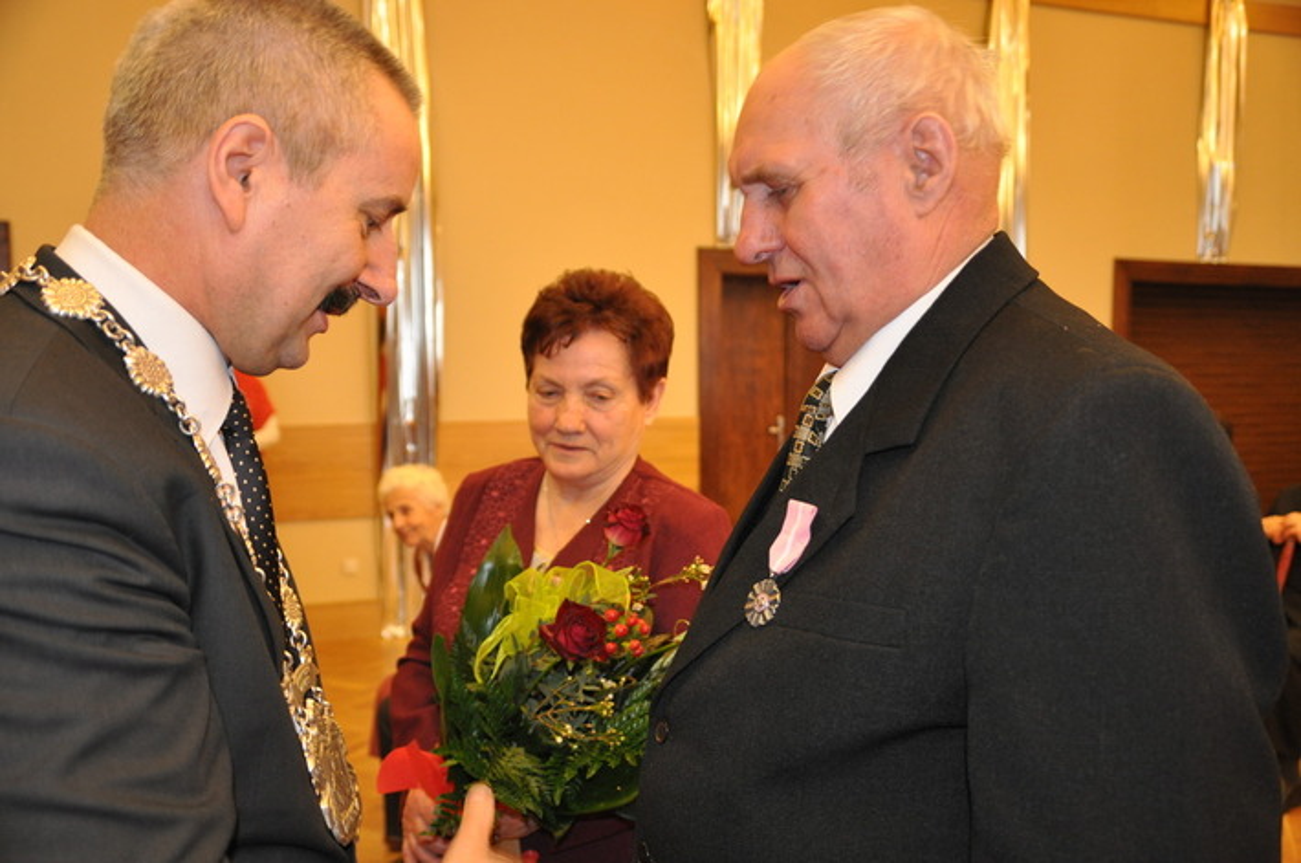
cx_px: 650
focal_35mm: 32
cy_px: 432
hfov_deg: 59.6
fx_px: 1137
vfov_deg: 41.6
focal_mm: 21
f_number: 3
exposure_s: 1/60
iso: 800
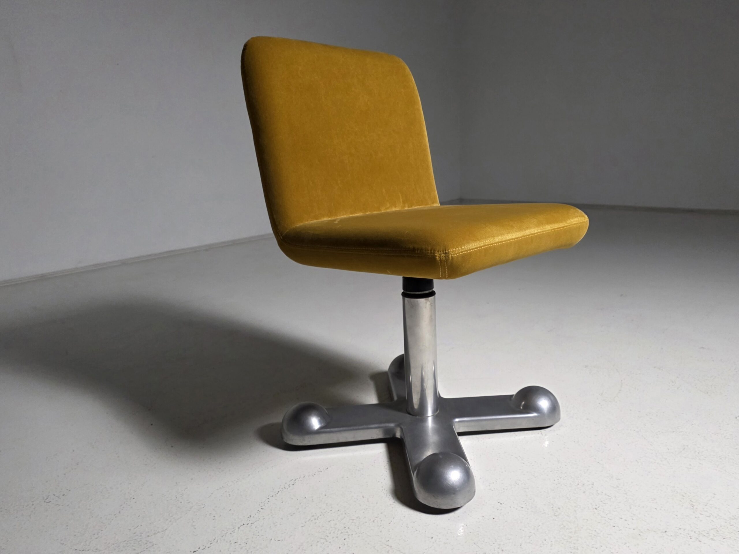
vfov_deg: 58.9
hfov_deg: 73.9
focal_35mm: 23
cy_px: 277
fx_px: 491
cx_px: 370
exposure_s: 1/120
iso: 500
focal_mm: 6.3
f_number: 1.7
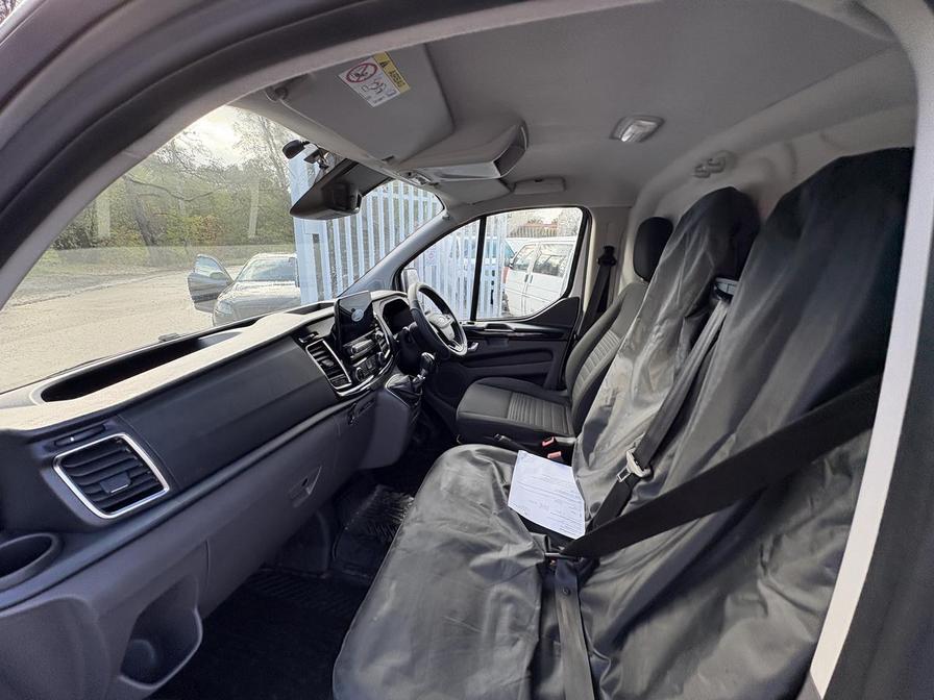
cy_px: 350
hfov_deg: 102.1
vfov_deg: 85.7
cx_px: 467
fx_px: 378
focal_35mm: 14
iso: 64
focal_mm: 2.22
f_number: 2.2
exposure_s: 1/126
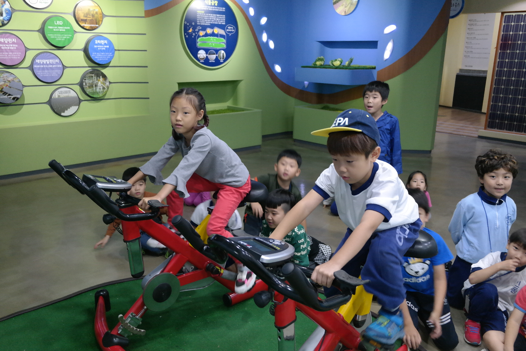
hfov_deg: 61.9
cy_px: 176
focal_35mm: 30
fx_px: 438
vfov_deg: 43.6
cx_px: 263
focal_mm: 20
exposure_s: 1/40
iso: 800
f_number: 3.5
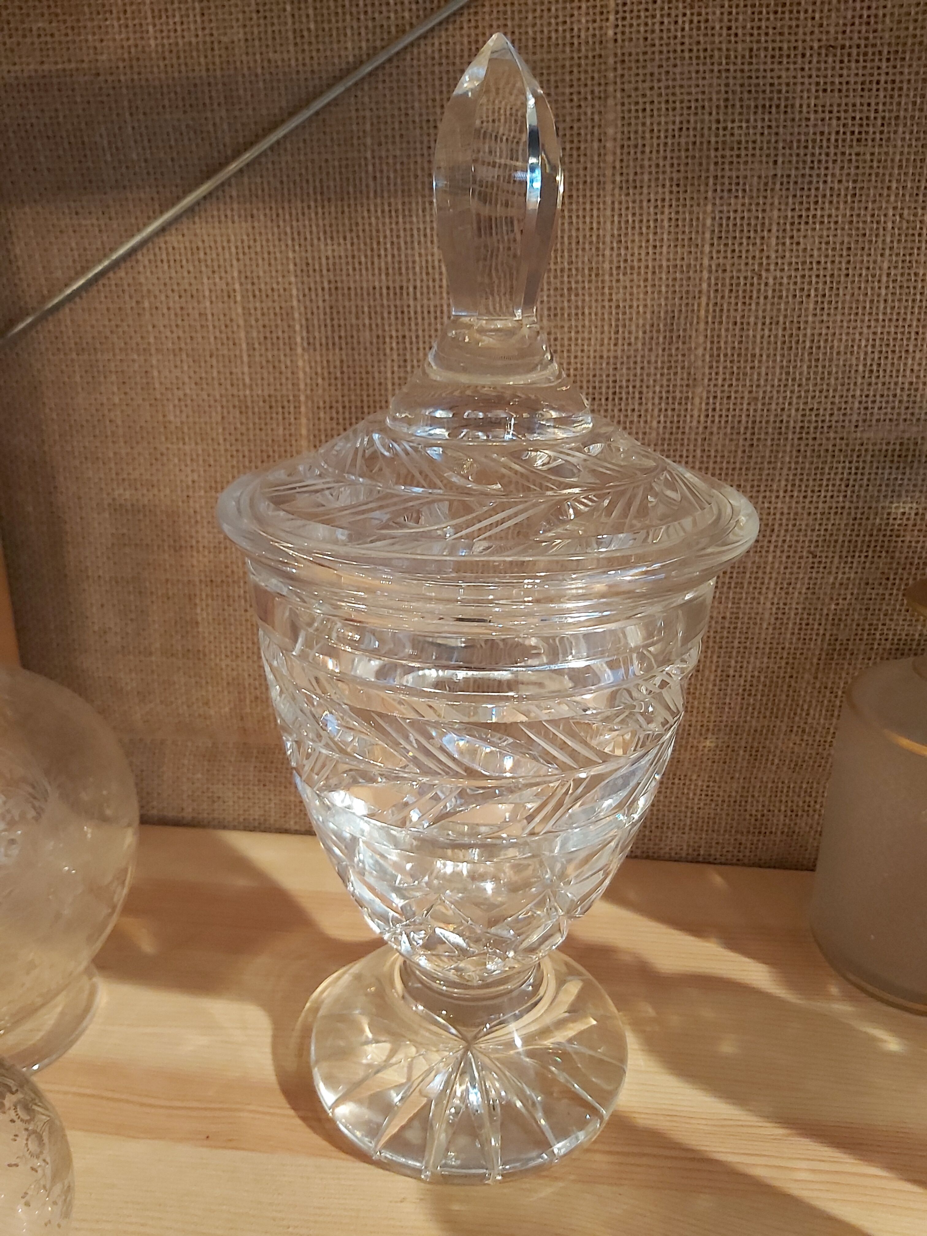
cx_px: 464
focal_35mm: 26
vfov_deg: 67.3
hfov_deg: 53.1
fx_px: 928
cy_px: 618
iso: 320
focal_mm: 3.92
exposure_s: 1/33
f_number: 1.7
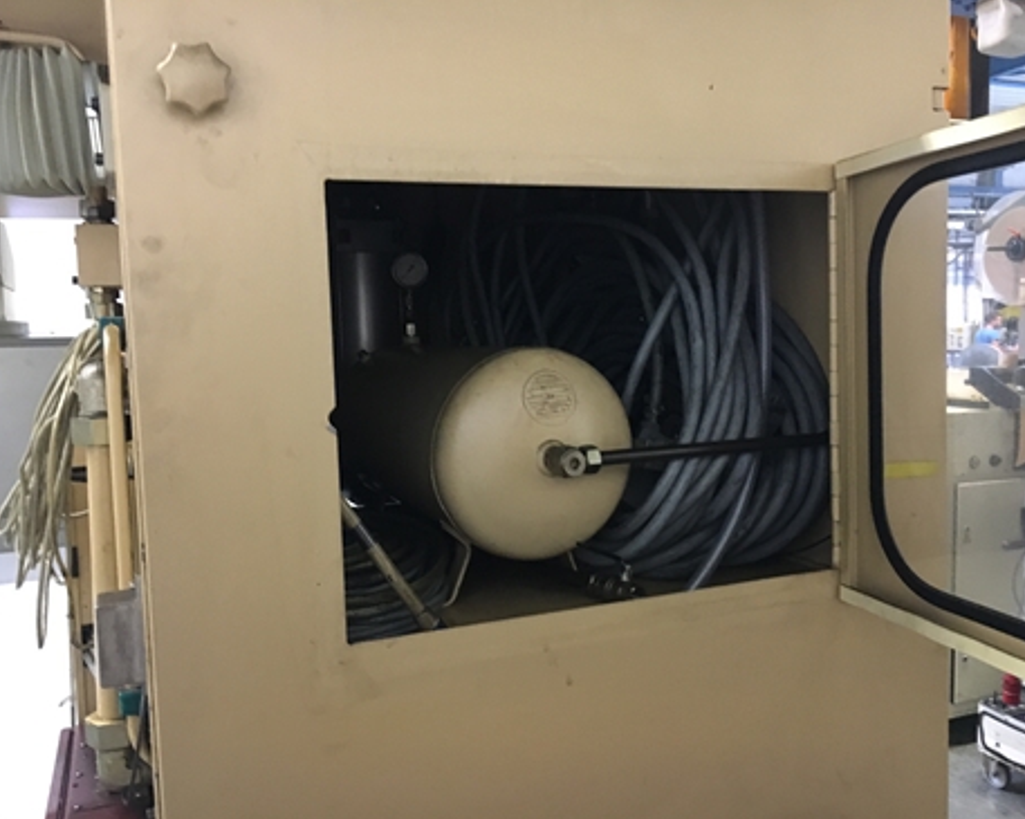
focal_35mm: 31
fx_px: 940
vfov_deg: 47.1
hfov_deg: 57.2
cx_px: 518
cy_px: 410
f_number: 2.2
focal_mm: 4.15
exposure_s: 1/17
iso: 250
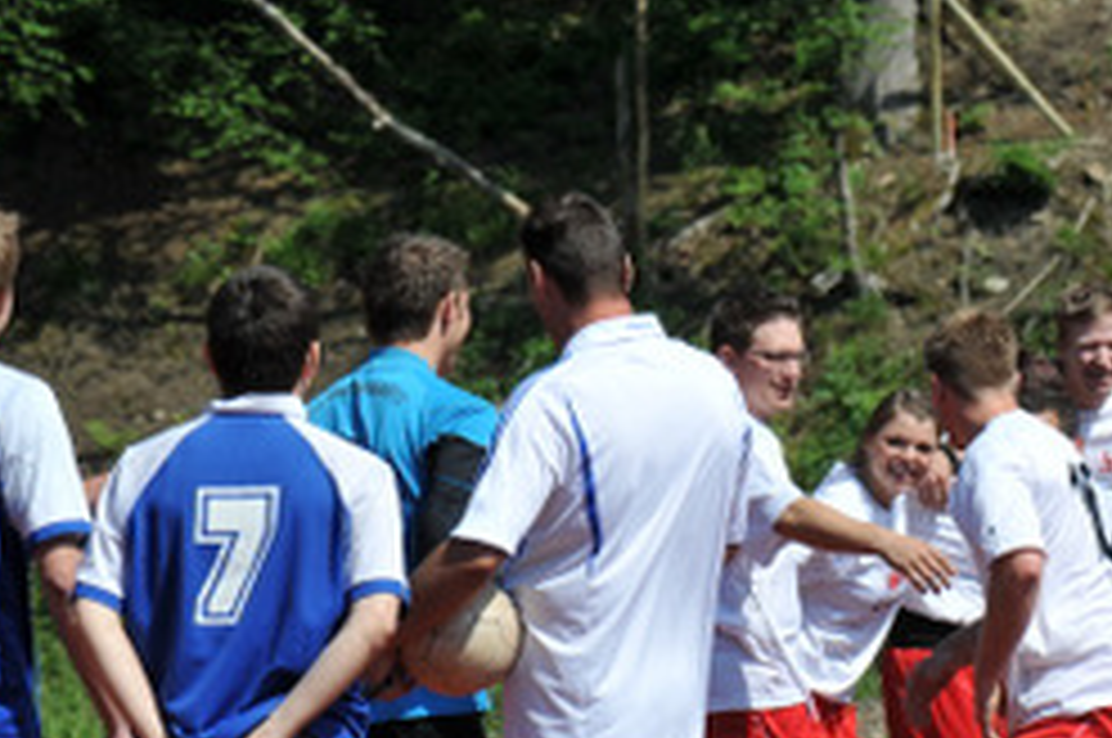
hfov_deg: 4.9
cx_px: 806
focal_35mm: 425
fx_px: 13110
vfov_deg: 3.2
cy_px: 400
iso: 200
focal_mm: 140
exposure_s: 1/640
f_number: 8
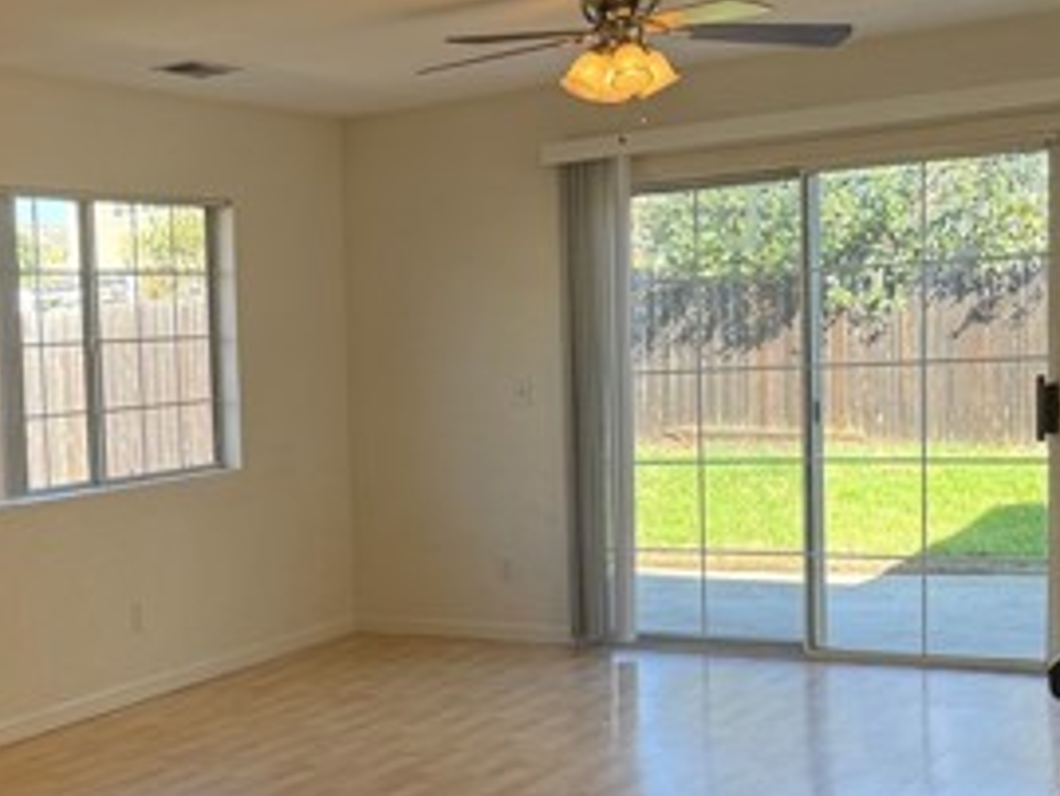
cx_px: 0
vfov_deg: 25.6
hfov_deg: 31.3
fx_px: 1746
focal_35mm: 57
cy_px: 500
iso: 125
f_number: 1.78
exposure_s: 1/229
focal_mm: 6.76
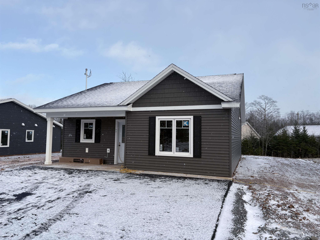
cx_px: 160
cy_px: 120
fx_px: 240
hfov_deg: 67.3
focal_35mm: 26
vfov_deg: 53.1
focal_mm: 5.96
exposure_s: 1/1706
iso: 50
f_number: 1.6
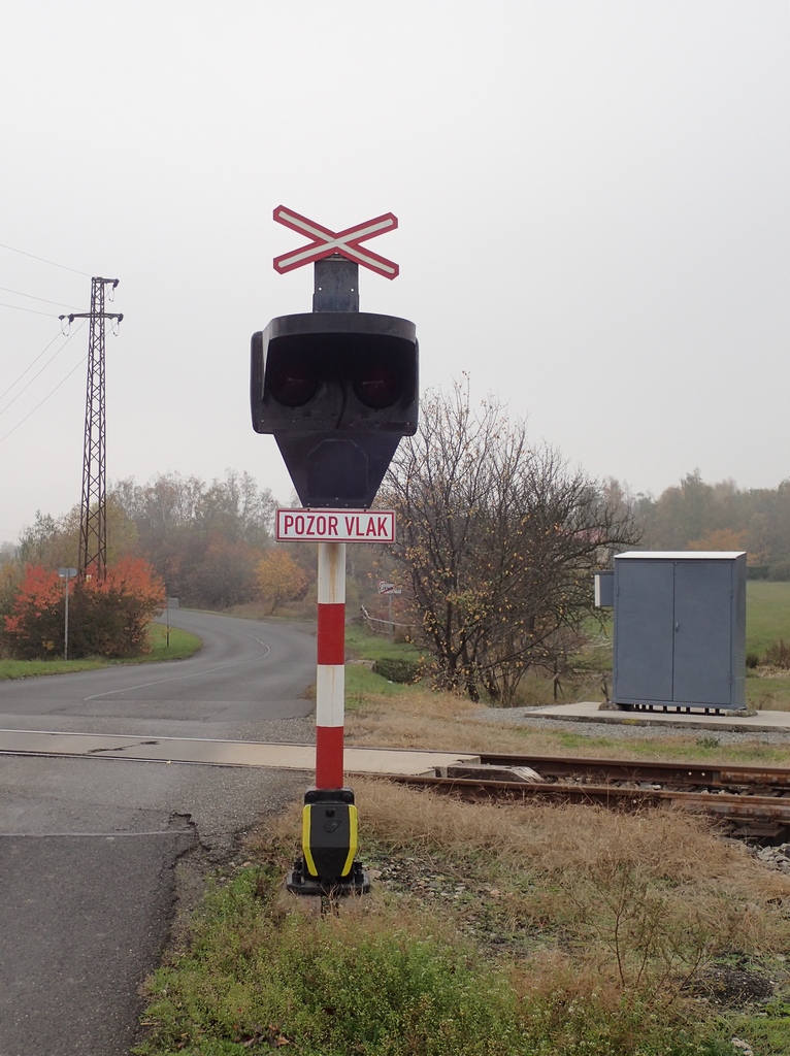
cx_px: 395
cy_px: 528
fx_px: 1311
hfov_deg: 33.5
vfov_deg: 43.9
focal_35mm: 43
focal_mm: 7.86
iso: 100
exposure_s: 1/500
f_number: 4
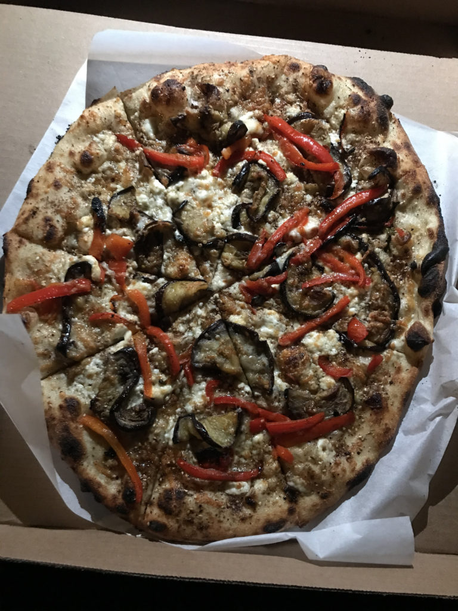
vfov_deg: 63.4
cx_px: 229
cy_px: 306
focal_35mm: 28
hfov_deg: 49.7
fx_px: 494
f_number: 1.8
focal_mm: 3.99
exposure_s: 1/4
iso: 100
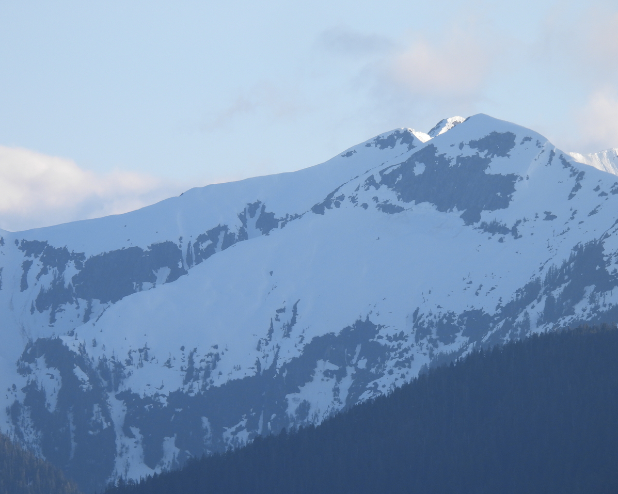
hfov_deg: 3.7
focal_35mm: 522
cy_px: 247
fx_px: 9545
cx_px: 300
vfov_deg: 3.0
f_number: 5
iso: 100
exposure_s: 1/400
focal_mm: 89.2
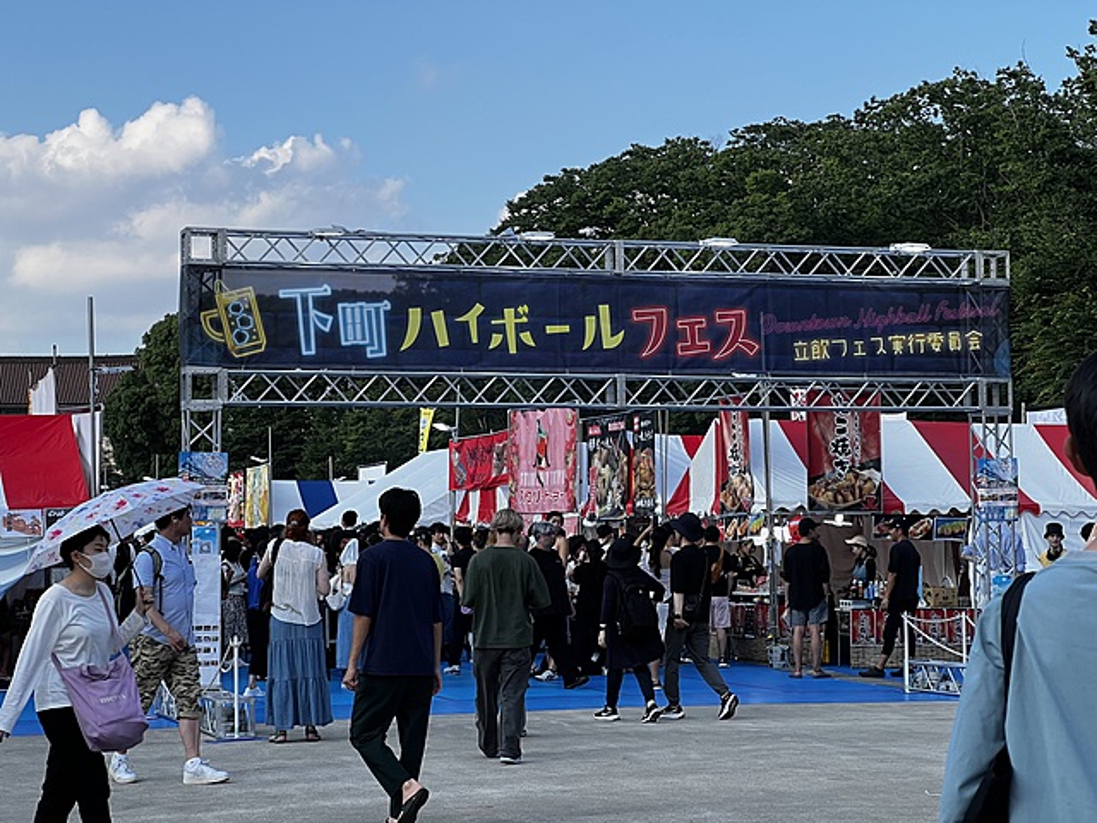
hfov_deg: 25.3
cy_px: 412
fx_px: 2440
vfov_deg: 19.1
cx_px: 548
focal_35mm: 77
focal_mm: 9
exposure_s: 1/333
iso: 32
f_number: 2.8
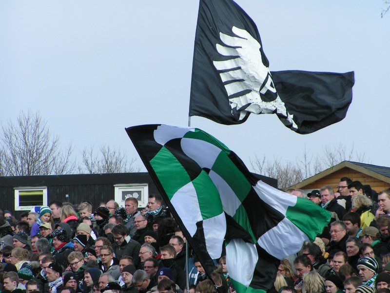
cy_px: 146
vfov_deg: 6.3
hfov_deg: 8.4
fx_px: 2659
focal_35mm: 236
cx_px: 195
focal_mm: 36.1
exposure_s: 1/320
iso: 50
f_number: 5.6
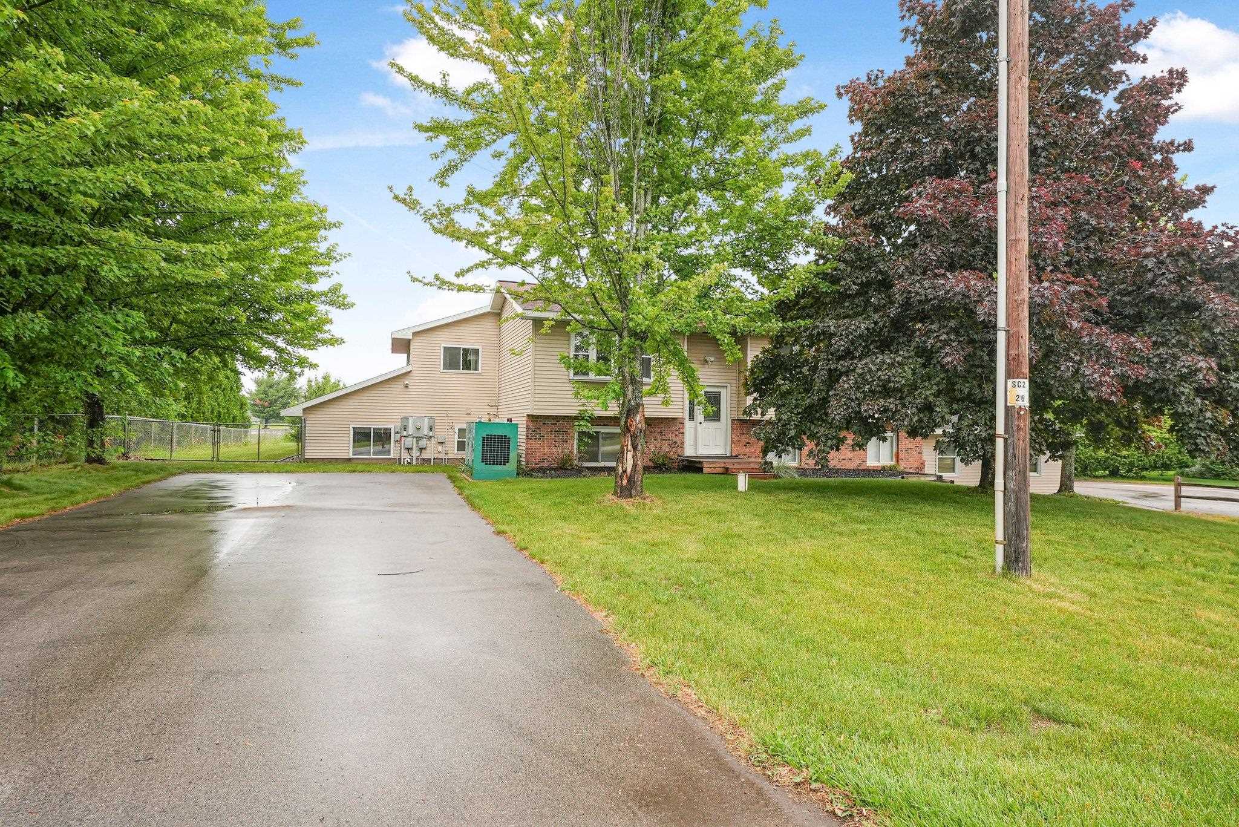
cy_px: 414
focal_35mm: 21
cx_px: 620
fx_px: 709
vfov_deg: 60.5
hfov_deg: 82.3
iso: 800
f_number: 6.3
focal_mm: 20.6
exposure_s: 1/250
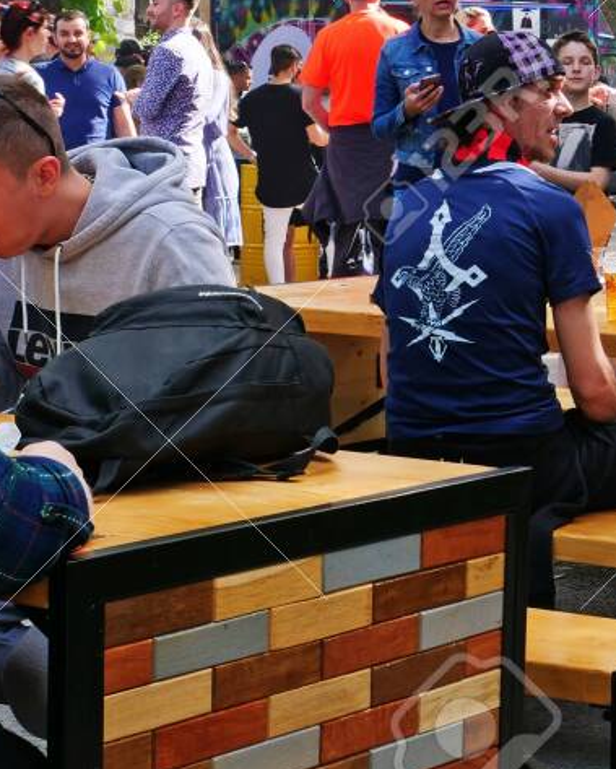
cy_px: 163
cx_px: 761
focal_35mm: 118
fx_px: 2687
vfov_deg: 16.2
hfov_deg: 12.7
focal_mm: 22
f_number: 7.1
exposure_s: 1/60
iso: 200
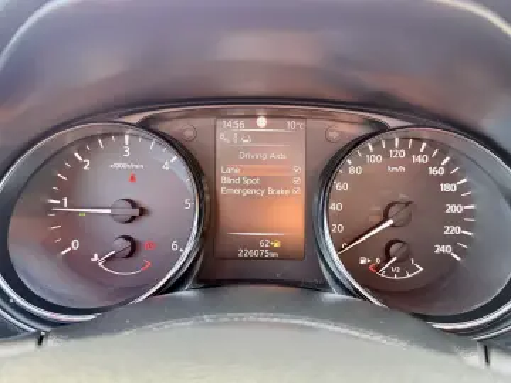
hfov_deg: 71.6
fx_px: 354
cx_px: 256
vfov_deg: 56.8
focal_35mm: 24
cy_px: 192
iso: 200
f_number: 1.78
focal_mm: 6.76
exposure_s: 1/121
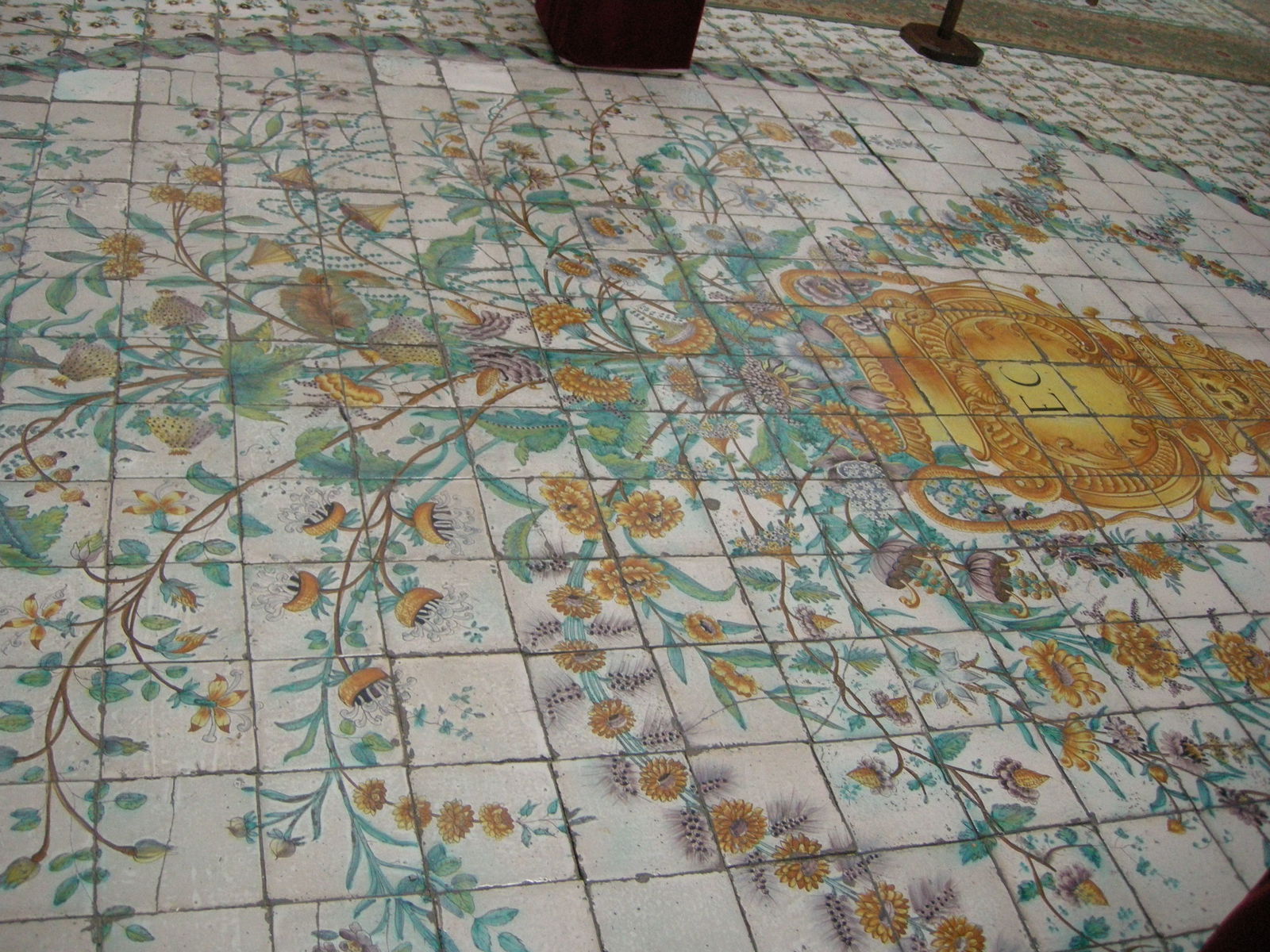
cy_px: 476
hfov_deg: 51.4
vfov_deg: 39.7
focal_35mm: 36
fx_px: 1321
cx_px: 635
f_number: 2.7
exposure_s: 1/39.6
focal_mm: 7.5
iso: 400
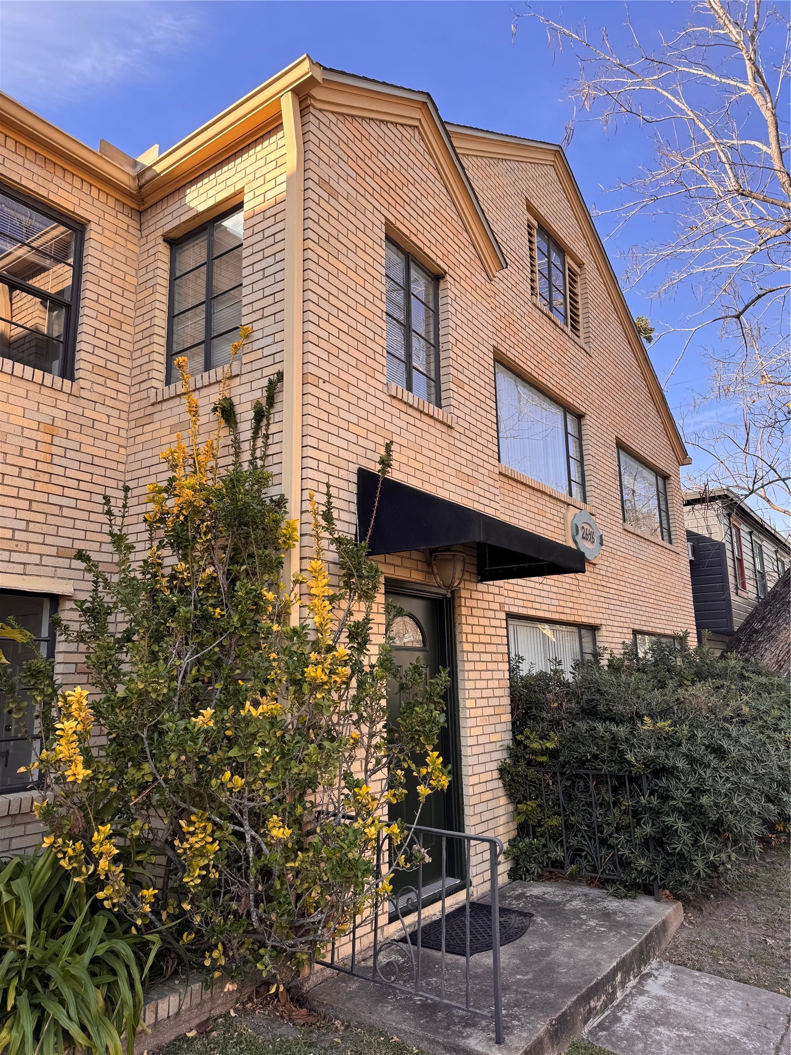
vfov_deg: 71.6
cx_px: 396
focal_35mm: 24
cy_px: 528
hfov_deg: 56.8
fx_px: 731
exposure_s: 1/1026
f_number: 1.78
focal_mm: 6.76
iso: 80
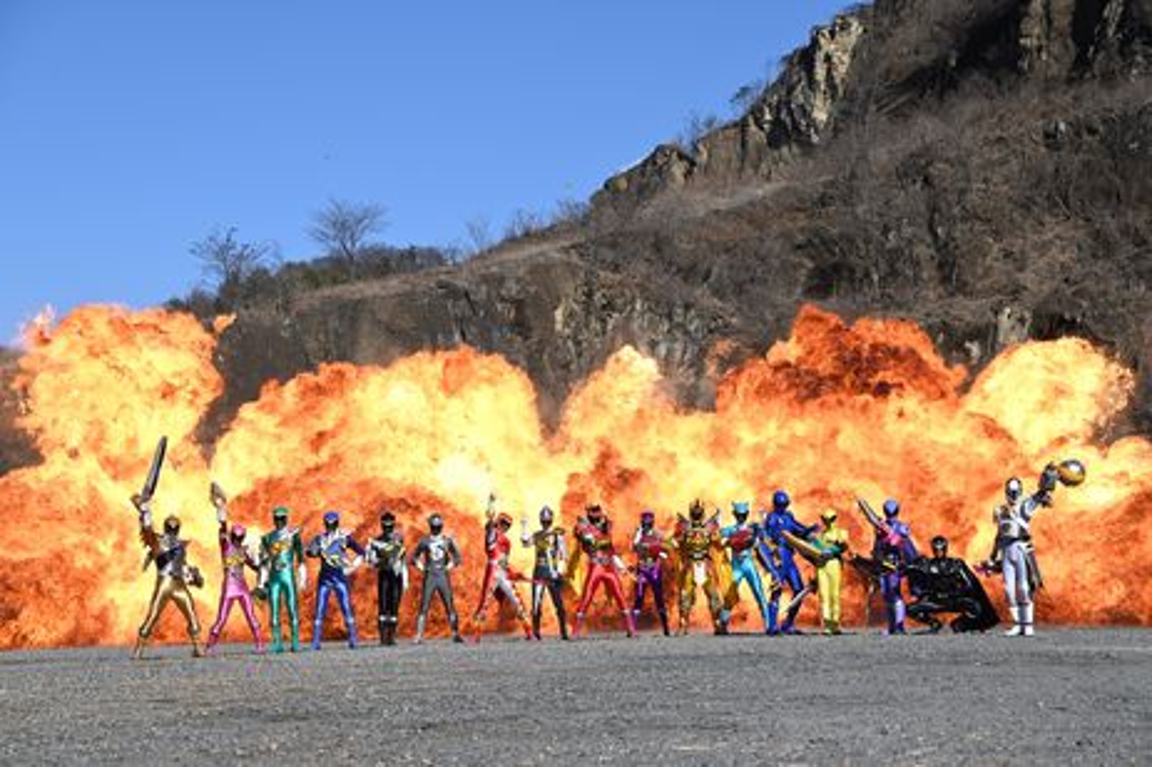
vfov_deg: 14.8
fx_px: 2942
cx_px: 576
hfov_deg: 22.2
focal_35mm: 92
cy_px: 384
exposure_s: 1/1600
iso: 400
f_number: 8
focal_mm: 92
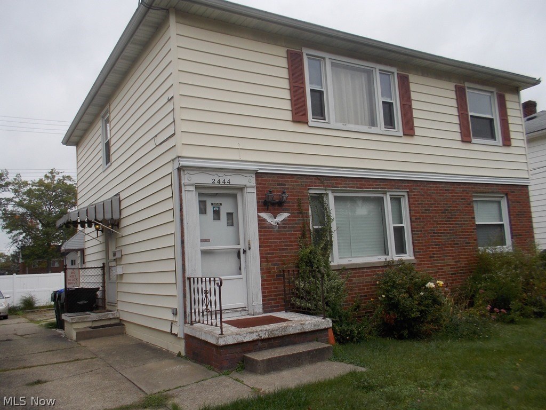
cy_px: 205
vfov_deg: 48.2
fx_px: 457
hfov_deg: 61.7
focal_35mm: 29
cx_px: 273
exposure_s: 1/320
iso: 80
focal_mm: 4.1
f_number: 3.3
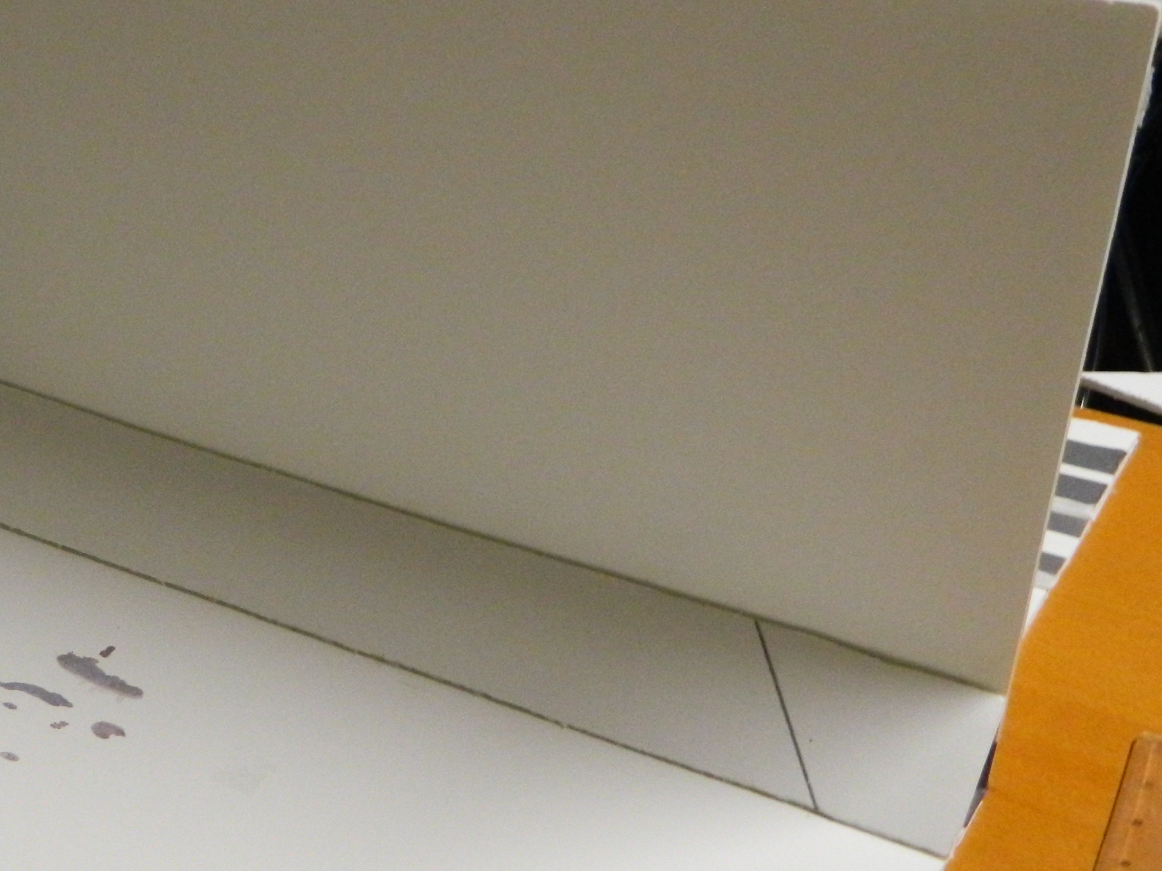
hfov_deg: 31.5
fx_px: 1980
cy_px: 555
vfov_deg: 24.7
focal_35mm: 59
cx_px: 165
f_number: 3.2
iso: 400
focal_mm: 5.6
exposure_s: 1/30
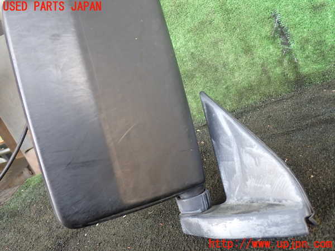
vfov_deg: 46.8
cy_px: 126
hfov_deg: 60.0
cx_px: 168
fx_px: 290
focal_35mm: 30
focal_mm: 5.4
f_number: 2.3
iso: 200
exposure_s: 1/50
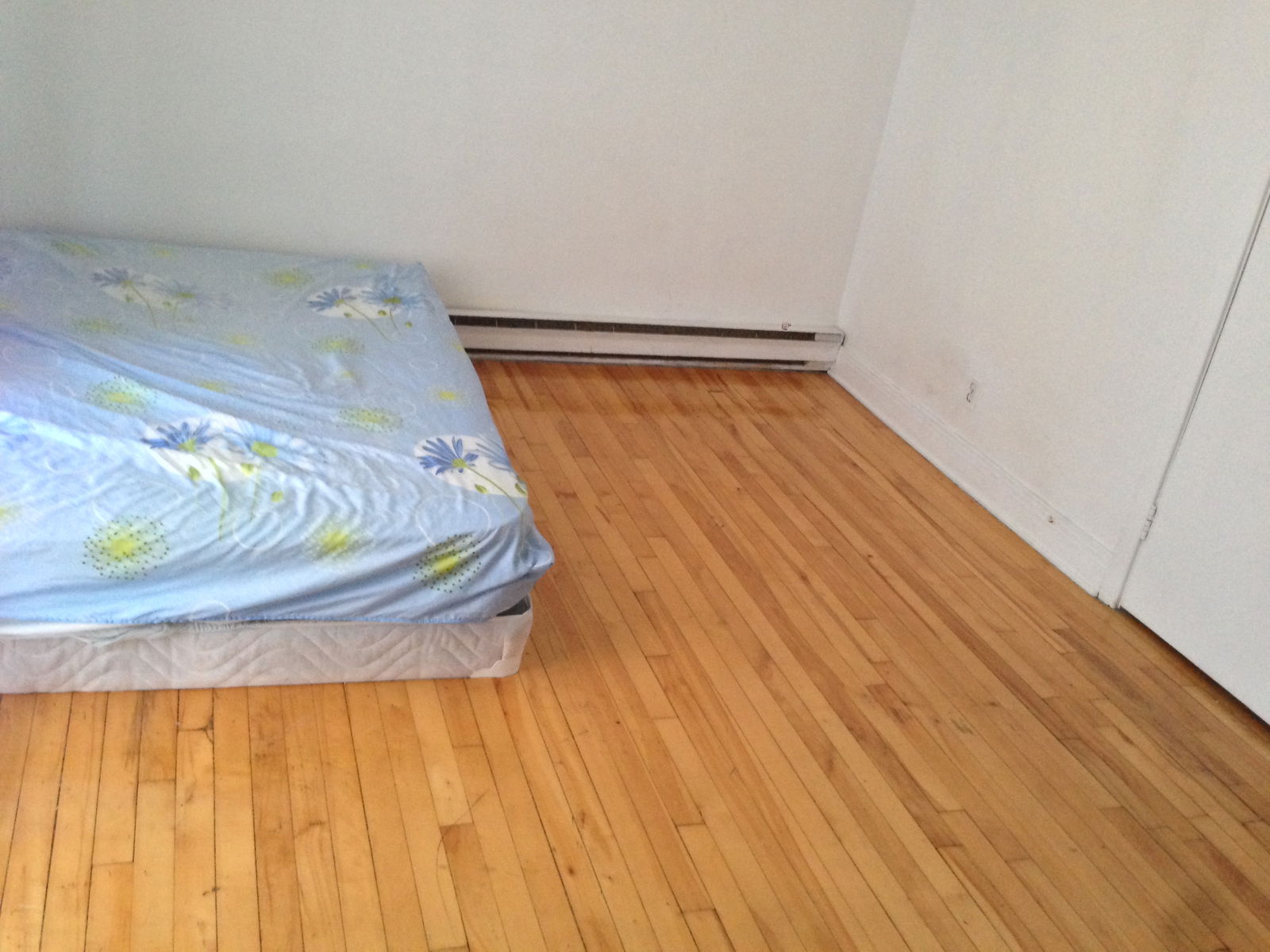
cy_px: 476
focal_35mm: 33
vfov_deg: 42.9
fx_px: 1211
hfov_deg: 55.4
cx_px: 635
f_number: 2.4
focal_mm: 4.12
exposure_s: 1/20
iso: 400
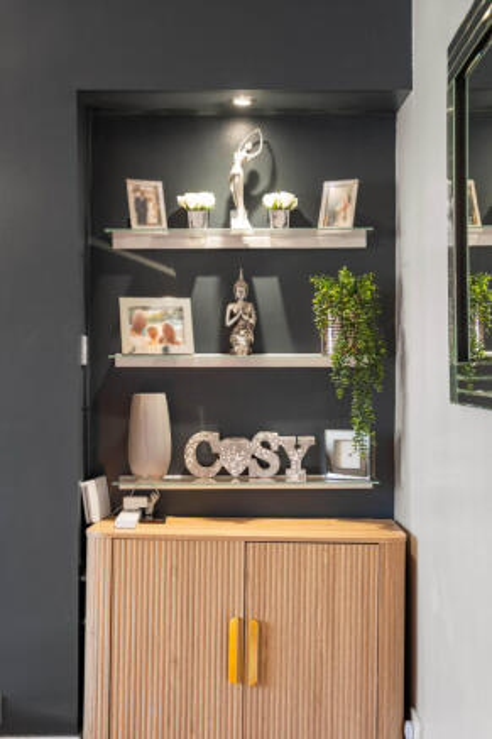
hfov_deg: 25.5
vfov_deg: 37.5
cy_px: 370
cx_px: 246
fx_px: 1087
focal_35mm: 53
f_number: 4.5
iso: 640
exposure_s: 1/25
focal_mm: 53
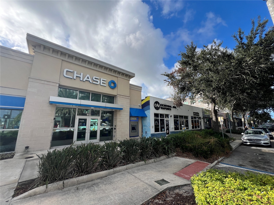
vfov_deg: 89.9
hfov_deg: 106.2
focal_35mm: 13
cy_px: 102
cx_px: 137
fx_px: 103
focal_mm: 1.57
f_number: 1.8
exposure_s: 1/1340
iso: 32
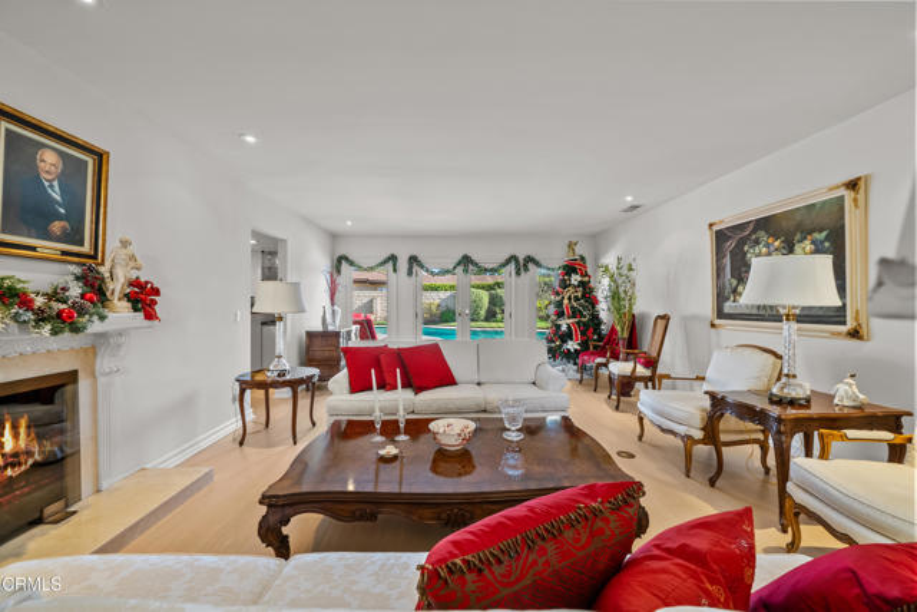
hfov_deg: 104.2
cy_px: 306
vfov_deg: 81.2
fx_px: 357
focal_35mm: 14
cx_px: 458
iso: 125
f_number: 9
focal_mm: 14
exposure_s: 1/2.5
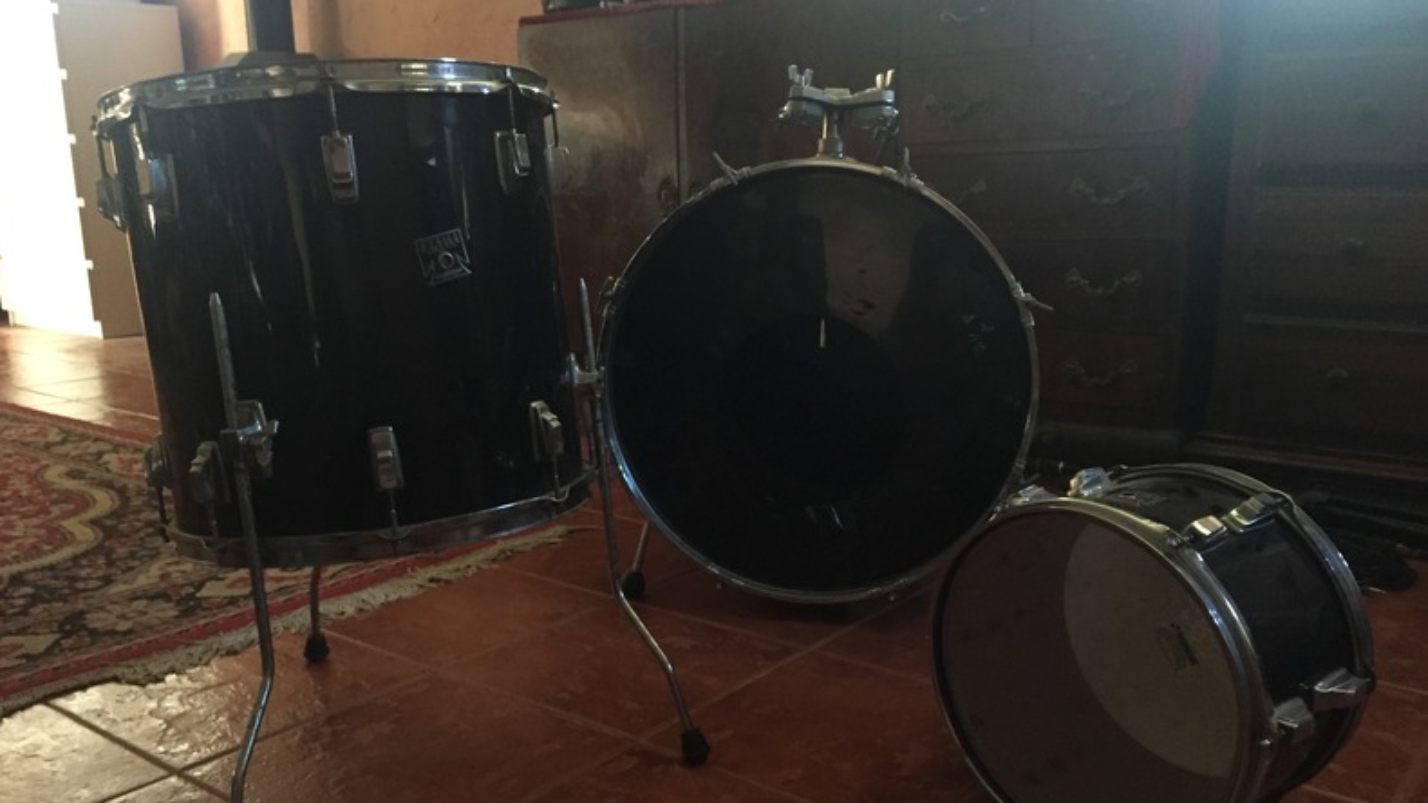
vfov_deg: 36.6
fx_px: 1211
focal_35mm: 32
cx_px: 709
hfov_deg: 61.0
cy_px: 468
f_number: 2.2
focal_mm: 4.15
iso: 500
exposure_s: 1/17
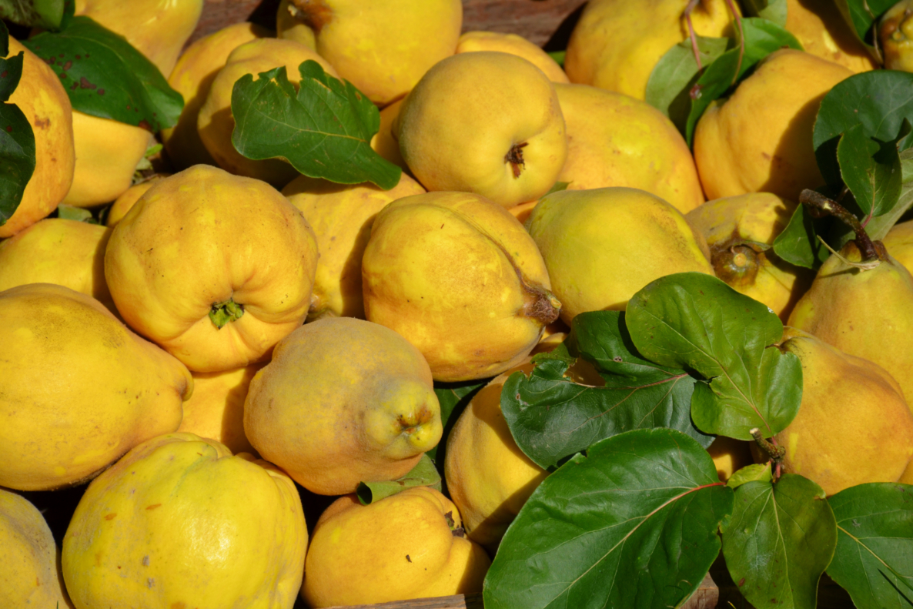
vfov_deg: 6.5
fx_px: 5377
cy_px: 305
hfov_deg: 9.7
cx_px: 459
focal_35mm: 212
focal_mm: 140
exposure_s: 1/1000
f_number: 8
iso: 200
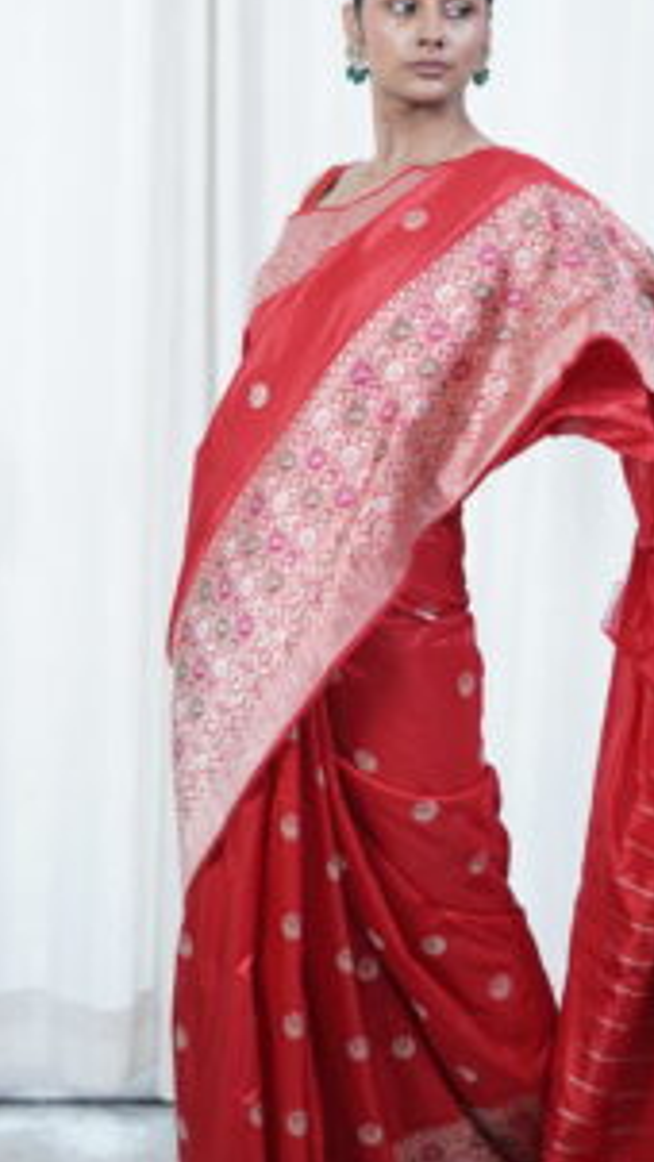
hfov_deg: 15.5
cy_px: 373
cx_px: 285
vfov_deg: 27.0
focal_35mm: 78
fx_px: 2403
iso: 400
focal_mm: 50
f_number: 2
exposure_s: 1/200
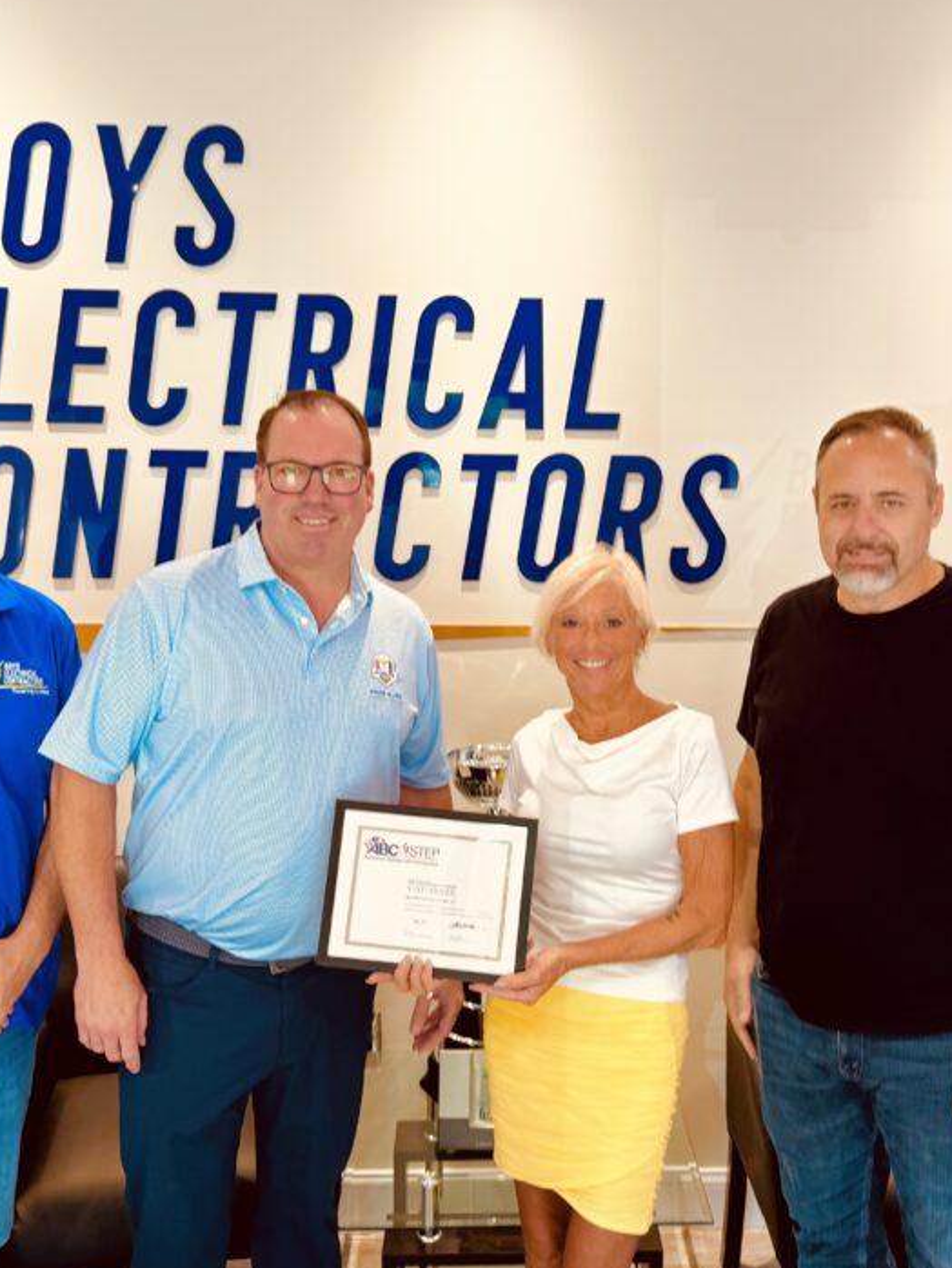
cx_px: 465
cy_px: 627
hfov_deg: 43.0
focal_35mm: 33
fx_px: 1209
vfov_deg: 55.3
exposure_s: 1/60
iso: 125
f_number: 1.78
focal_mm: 6.76
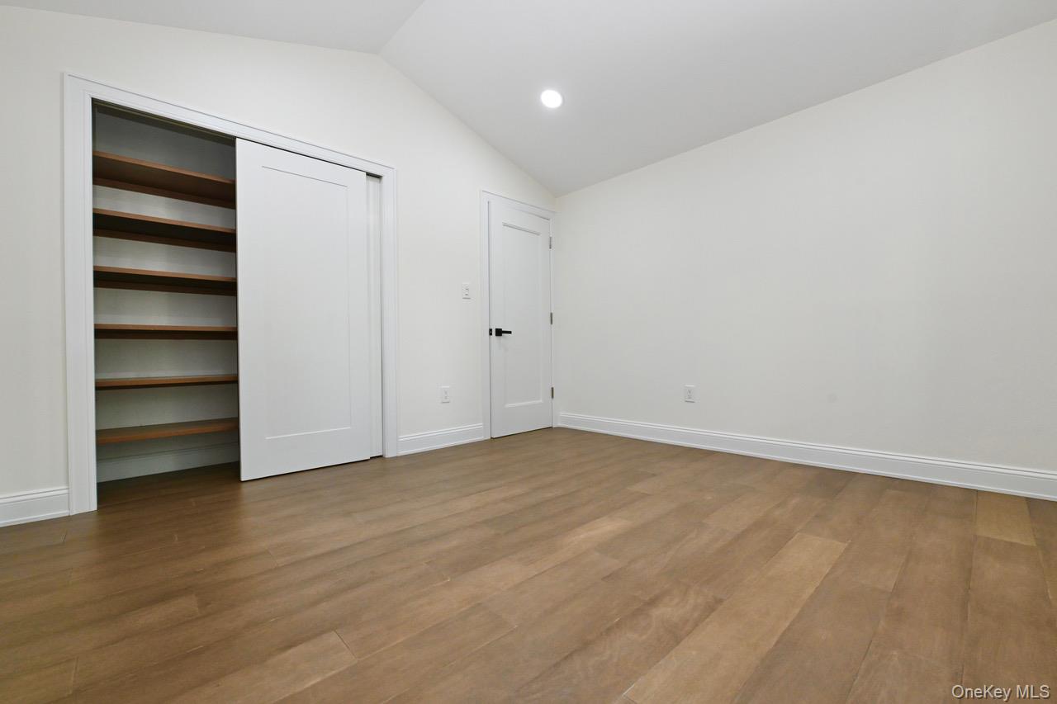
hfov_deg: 104.3
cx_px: 528
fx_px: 411
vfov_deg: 81.2
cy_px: 352
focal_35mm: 14
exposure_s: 1/60
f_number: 8
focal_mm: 14
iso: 1250
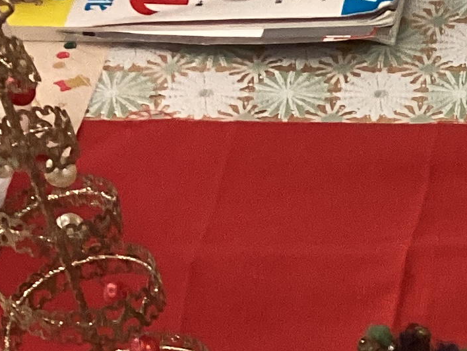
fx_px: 1929
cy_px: 553
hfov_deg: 12.6
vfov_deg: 10.0
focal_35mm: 143
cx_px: 835
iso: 250
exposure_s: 1/60
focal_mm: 3.3
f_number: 2.4
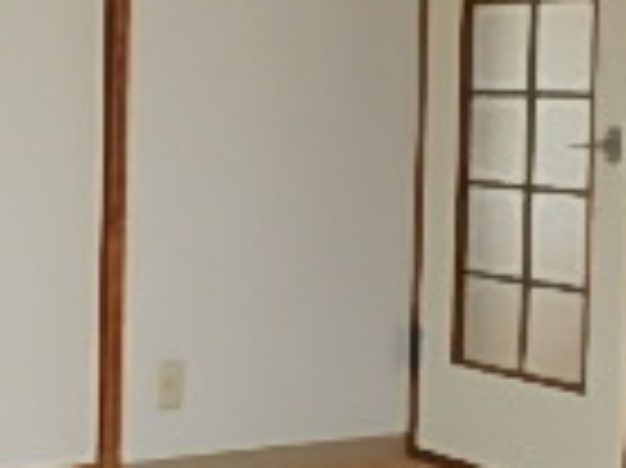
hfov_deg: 19.7
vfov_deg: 15.2
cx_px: 0
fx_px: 1753
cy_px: 189
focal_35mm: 97
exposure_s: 1/60
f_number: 3.5
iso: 160
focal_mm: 3.7
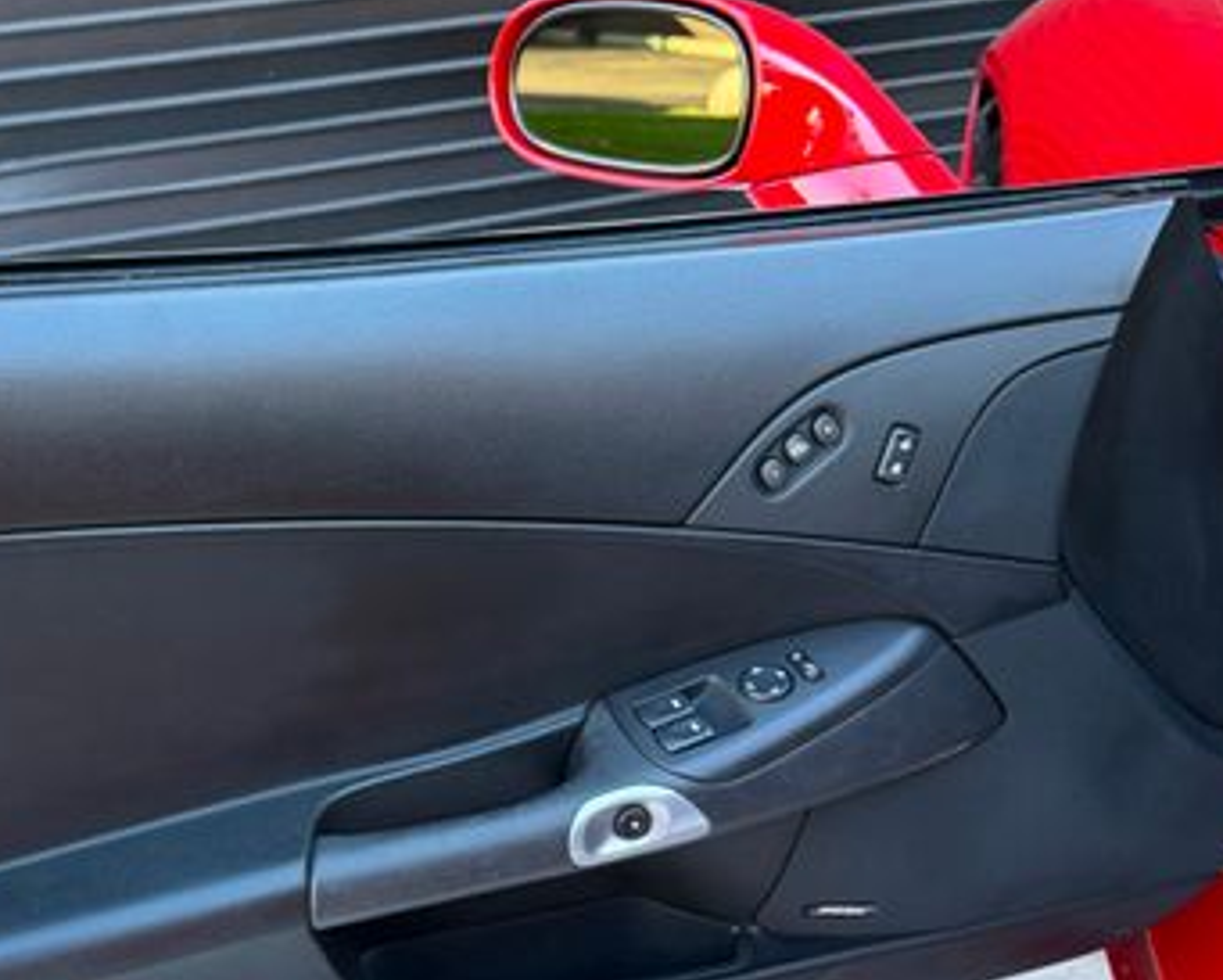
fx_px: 1593
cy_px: 639
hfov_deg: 40.2
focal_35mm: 44
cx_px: 240
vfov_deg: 33.9
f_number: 1.78
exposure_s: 1/170
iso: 160
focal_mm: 6.76
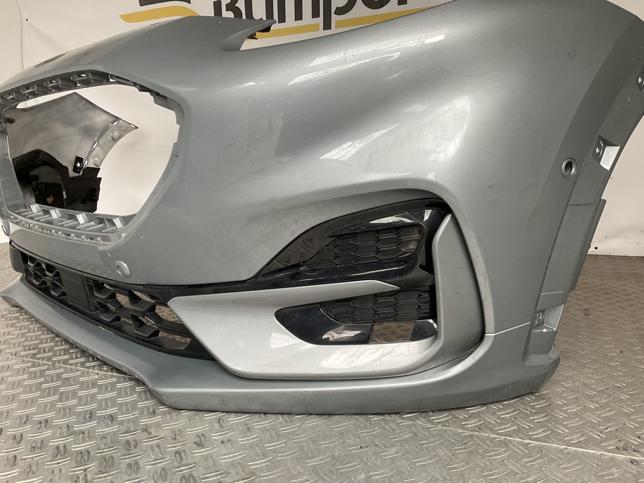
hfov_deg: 61.7
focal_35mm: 29
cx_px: 322
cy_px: 242
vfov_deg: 48.2
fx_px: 540
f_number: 1.8
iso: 50
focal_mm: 3
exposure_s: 1/100
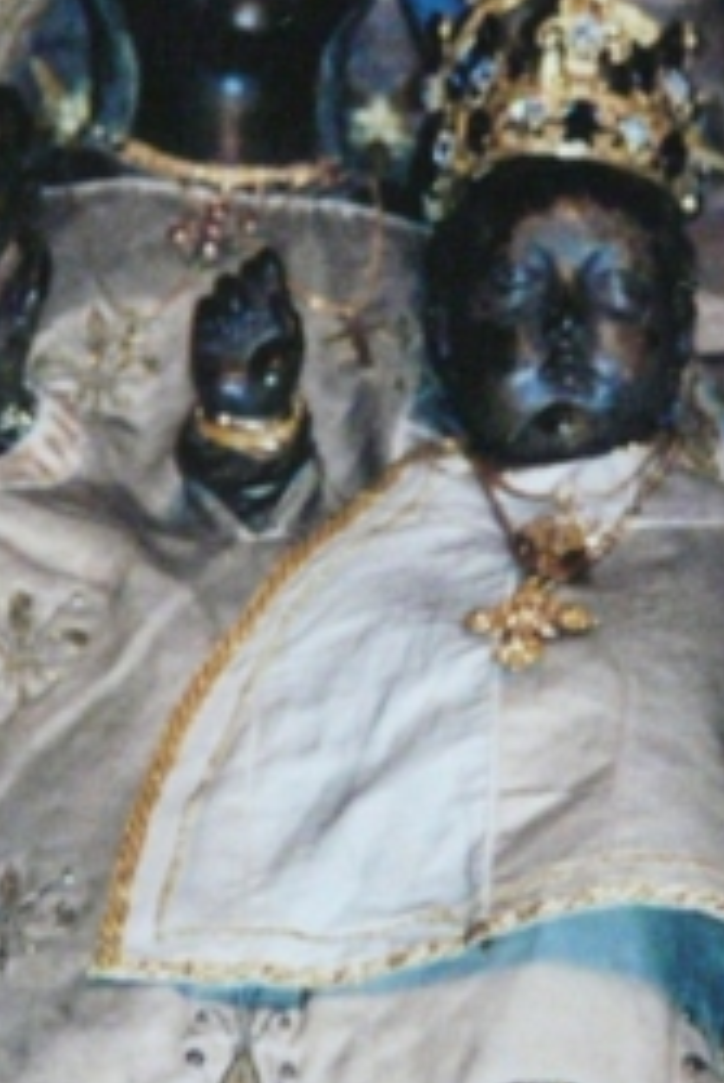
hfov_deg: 2.0
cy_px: 520
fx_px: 20242
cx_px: 238
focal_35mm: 672
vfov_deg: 3.1
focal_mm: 50.7
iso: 800
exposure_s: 1/20
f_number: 3.6
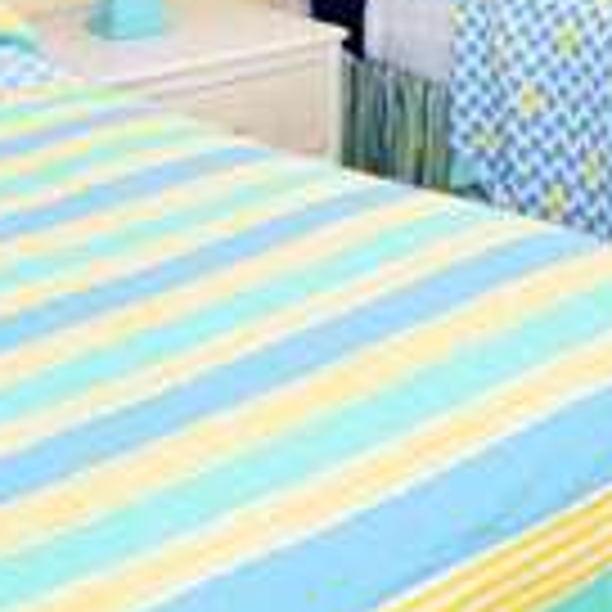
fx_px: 1440
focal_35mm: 72
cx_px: 306
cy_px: -68
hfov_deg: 24.0
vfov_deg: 22.6
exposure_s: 1/60
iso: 720
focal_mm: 10
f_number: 4
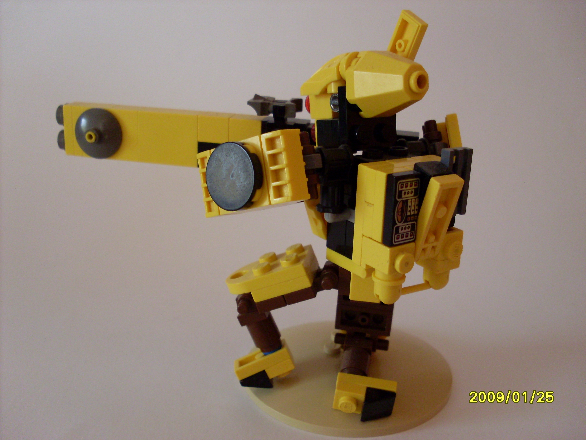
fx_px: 643
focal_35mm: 38
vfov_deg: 37.7
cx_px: 293
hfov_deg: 49.0
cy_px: 220
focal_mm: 6.3
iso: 200
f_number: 2.8
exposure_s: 1/60
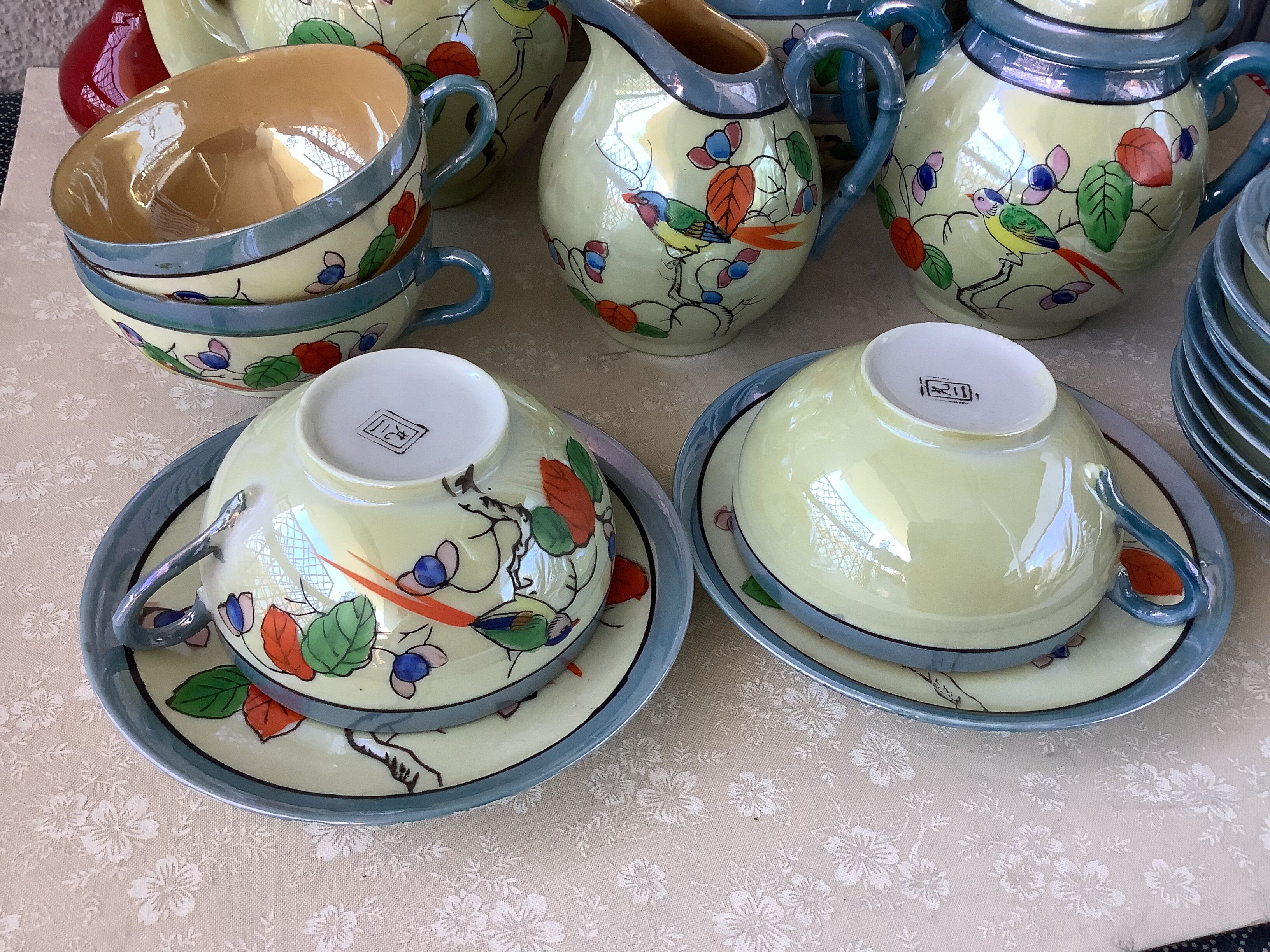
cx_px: 635
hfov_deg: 58.4
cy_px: 476
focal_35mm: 31
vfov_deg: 45.4
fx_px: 1137
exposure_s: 1/100
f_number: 2.4
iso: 80
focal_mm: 3.3
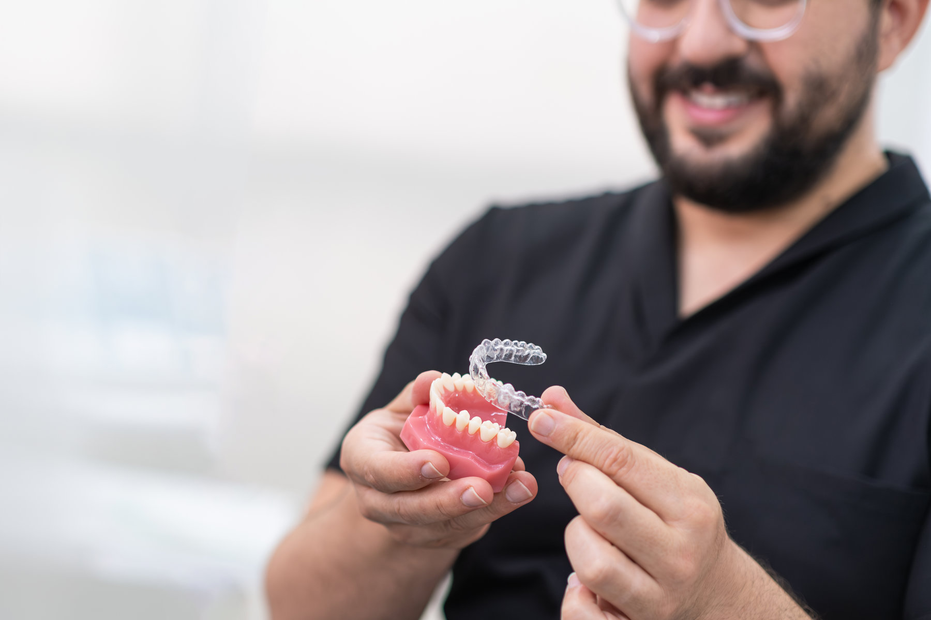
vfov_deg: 16.3
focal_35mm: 84
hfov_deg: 24.2
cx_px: 466
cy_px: 310
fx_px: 2172
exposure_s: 1/180
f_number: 1.6
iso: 250
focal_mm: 56
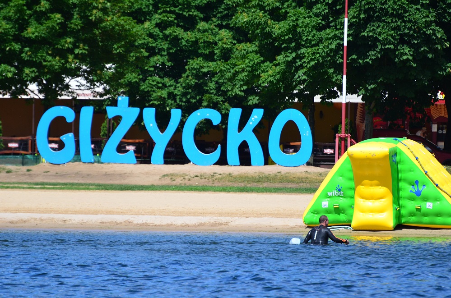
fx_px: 5624
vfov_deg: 3.0
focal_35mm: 450
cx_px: 226
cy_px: 149
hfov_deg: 4.6
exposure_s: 1/2500
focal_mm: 300
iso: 640
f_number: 5.6
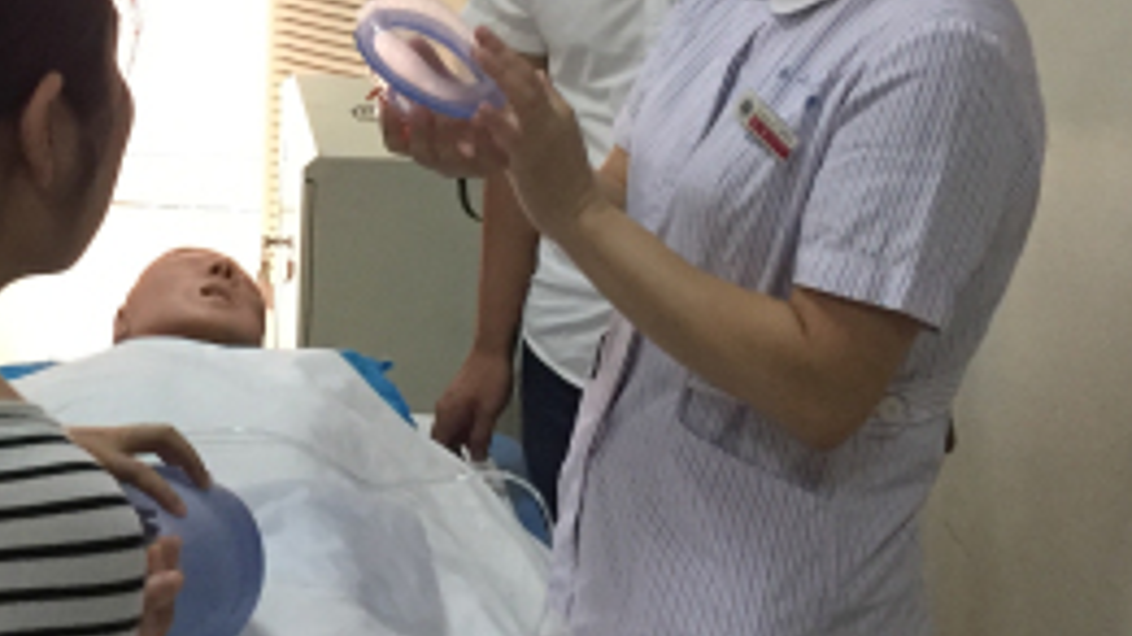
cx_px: 205
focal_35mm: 73
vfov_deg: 16.1
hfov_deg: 28.3
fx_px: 2190
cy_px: -22
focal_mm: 4.15
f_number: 2.2
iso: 250
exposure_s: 1/25
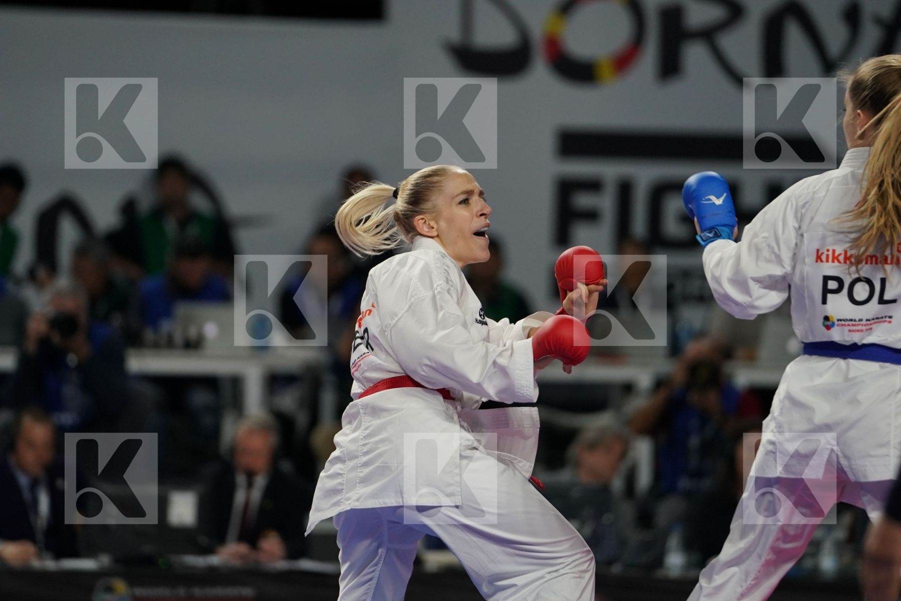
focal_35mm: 300
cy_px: 300
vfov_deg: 4.6
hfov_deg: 6.9
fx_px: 7508
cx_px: 450
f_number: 2.8
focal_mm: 200
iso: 1250
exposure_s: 1/1000
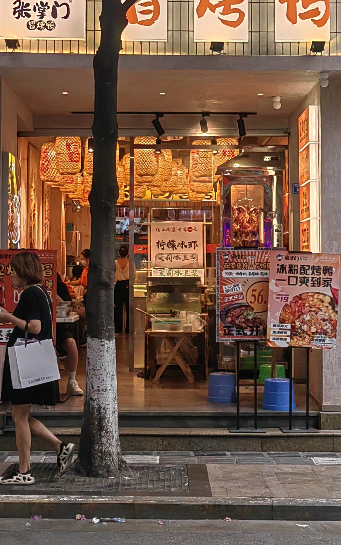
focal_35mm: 69
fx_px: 1026
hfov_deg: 18.9
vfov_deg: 29.6
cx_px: 179
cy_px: 199
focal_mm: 5.54
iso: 125
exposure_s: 1/909
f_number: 1.8
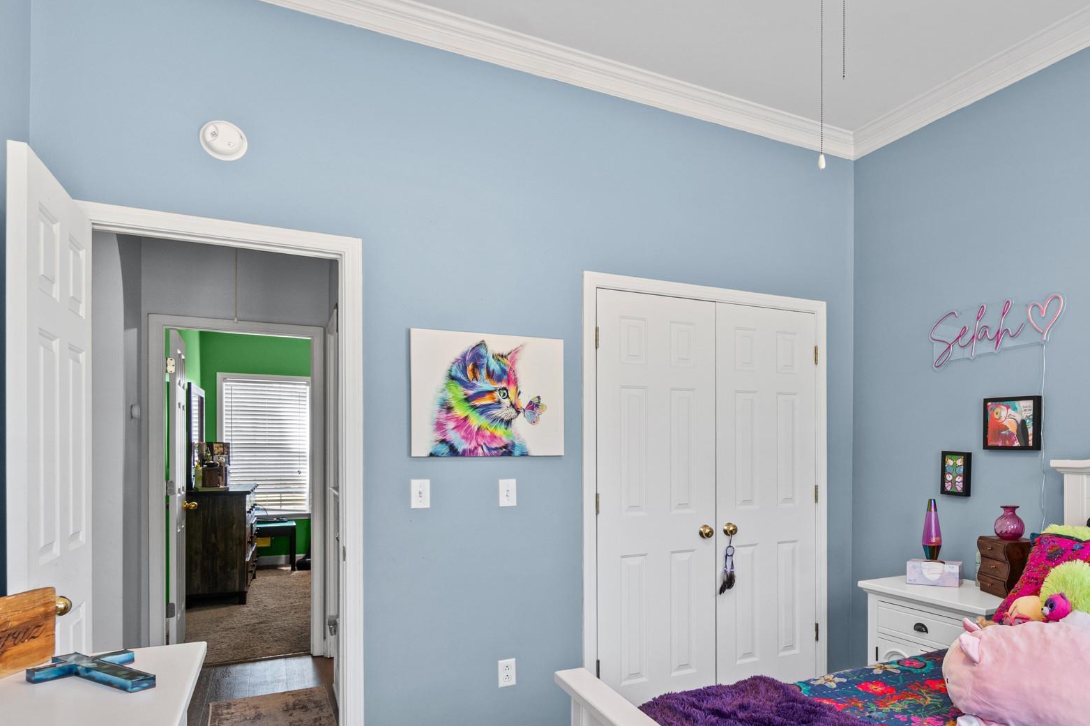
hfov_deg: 70.2
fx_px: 726
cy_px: 450
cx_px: 778
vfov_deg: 52.6
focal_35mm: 24
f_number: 9
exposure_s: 1/3
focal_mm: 10
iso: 250
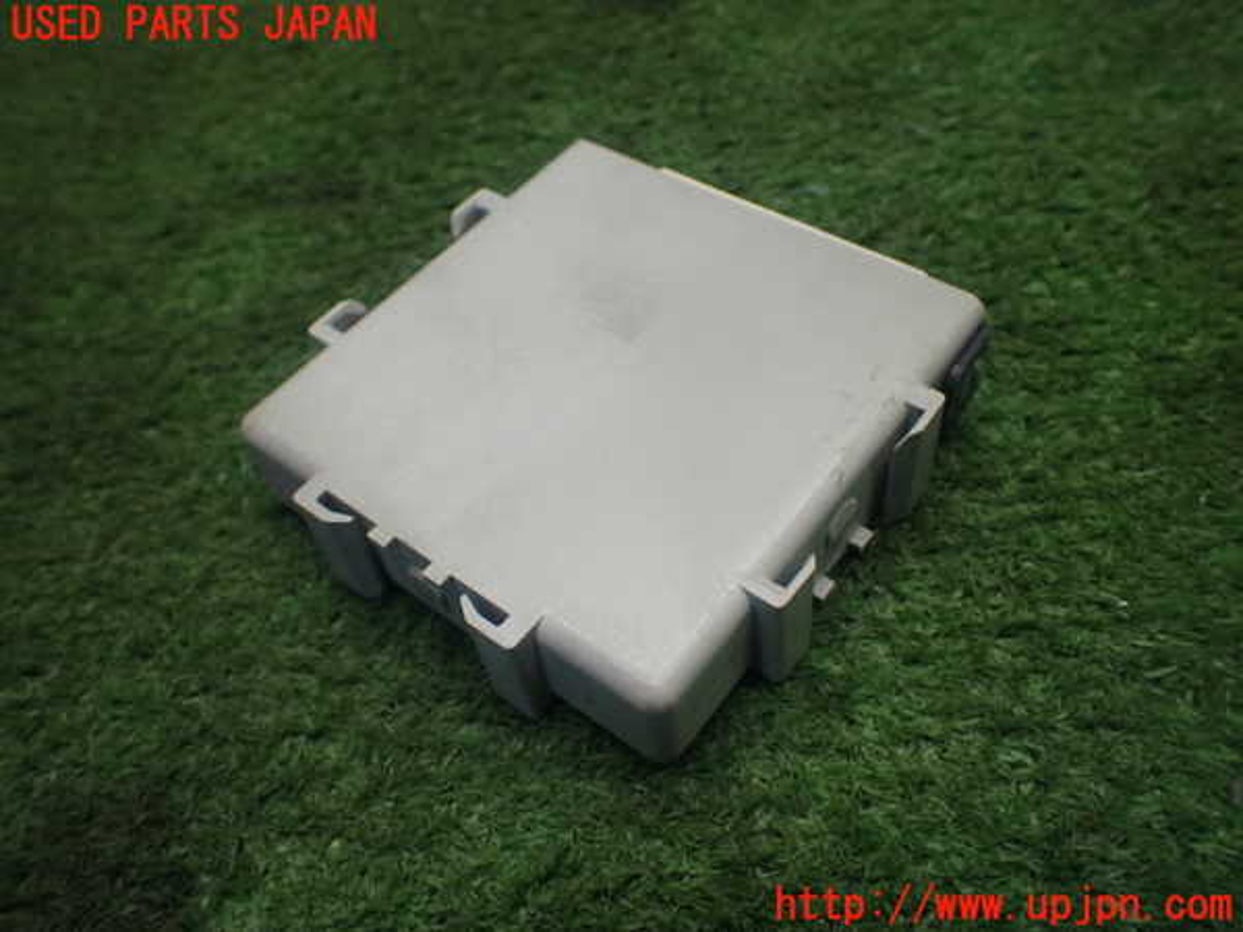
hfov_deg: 60.0
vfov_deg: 46.8
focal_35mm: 30
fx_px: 1077
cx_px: 622
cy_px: 466
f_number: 2.3
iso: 200
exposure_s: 1/125
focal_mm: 5.4
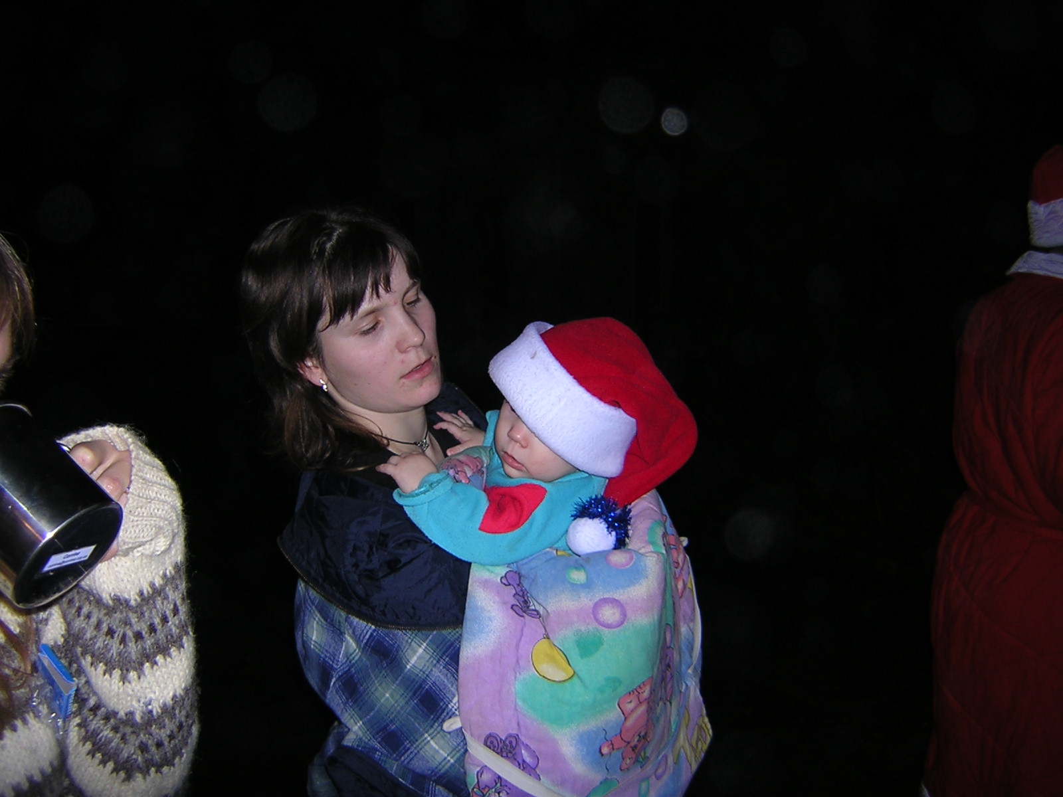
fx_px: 1106
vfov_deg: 39.7
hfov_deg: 51.4
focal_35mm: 36
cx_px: 532
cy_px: 398
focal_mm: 4.7
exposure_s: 1/60.1
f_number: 2.6
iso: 100
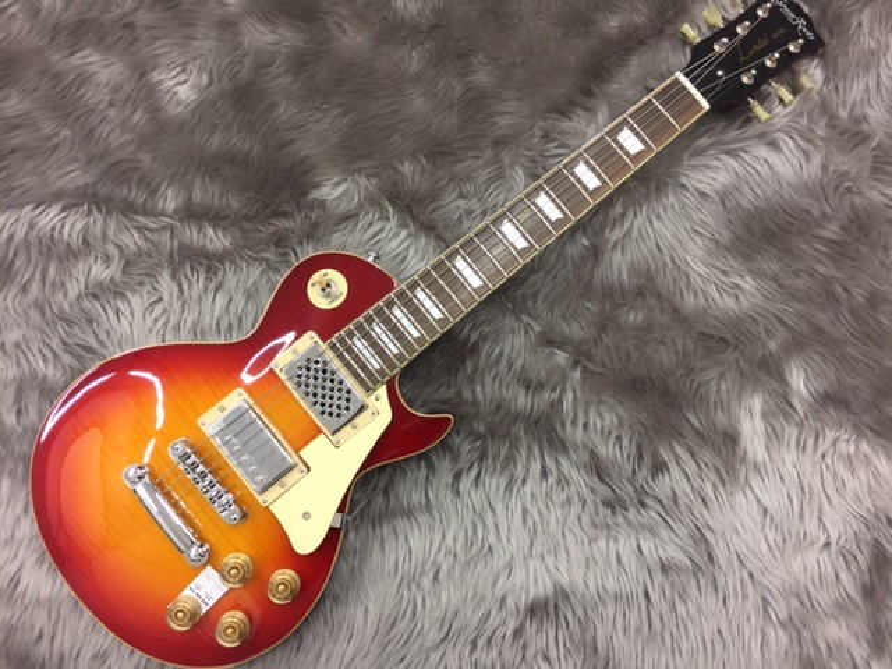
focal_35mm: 29
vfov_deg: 48.2
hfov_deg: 61.7
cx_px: 446
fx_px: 747
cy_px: 334
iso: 64
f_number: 2.2
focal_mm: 4.15
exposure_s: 1/30
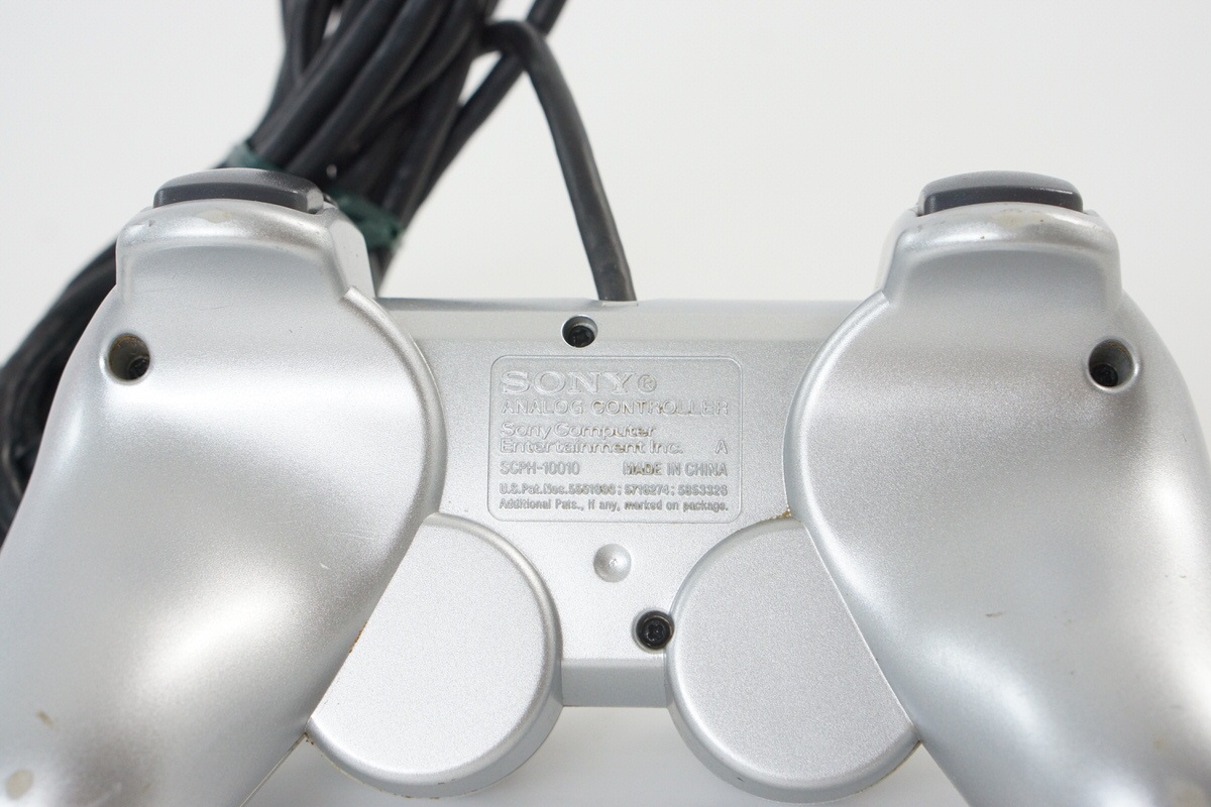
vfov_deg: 18.2
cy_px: 404
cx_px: 606
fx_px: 2523
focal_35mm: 75
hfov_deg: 27.0
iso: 800
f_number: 6.3
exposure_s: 1/80
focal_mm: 50
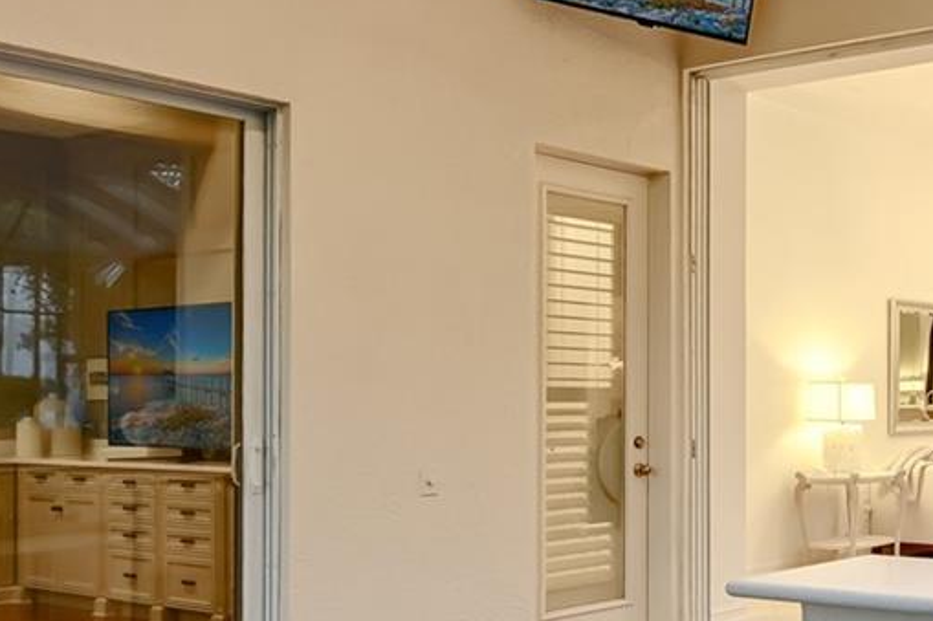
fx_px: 1140
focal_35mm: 44
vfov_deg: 30.3
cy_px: 399
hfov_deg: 36.2
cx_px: 1076
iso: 800
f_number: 8
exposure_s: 1/13
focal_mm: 14
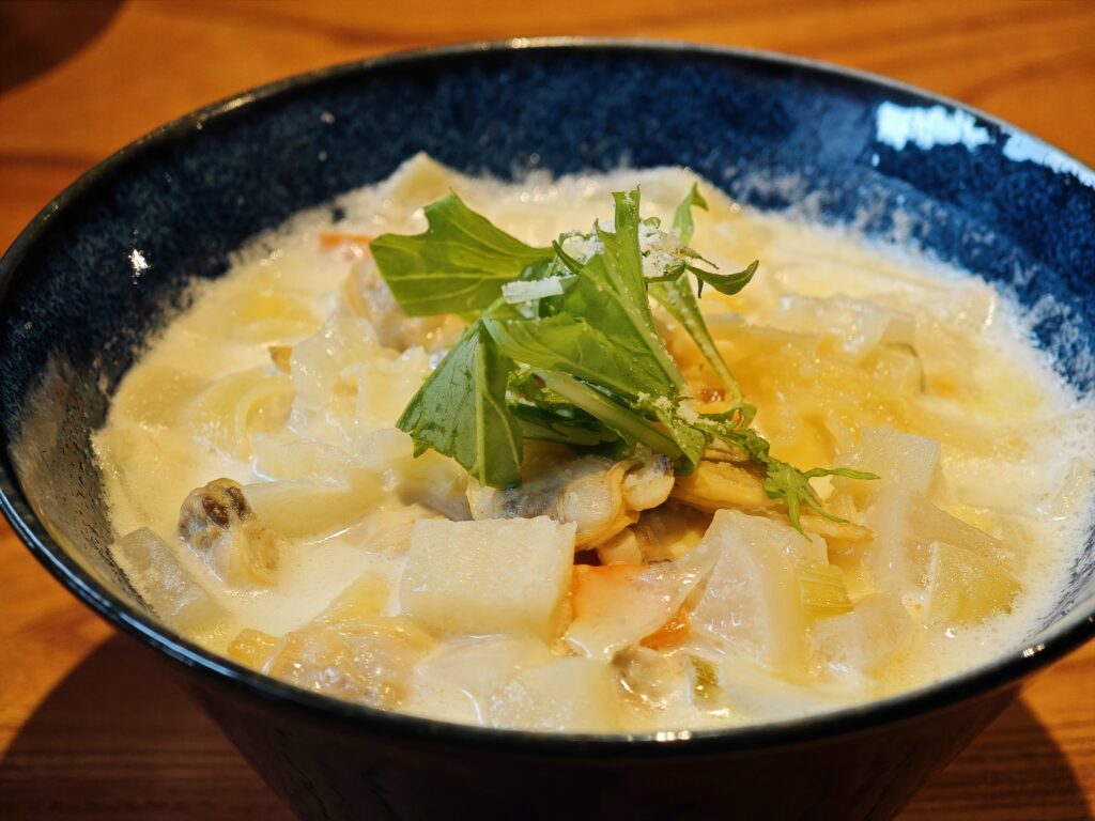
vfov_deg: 19.6
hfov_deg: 26.0
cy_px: 410
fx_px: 2372
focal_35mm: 75
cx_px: 548
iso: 640
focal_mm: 12.28
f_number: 1.8
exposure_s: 1/120
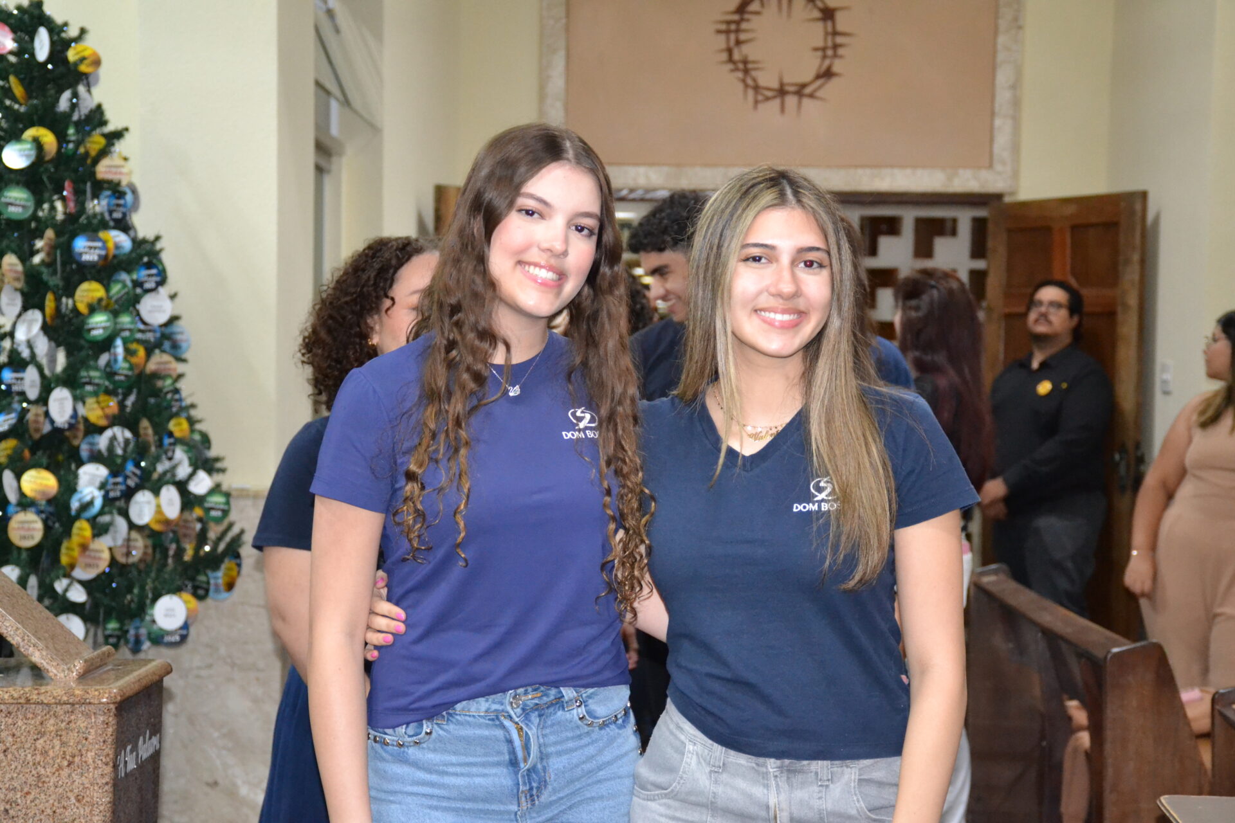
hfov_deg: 27.0
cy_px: 412
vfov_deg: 18.2
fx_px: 2573
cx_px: 618
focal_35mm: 75
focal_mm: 50
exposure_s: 1/60
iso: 3200
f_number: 4.8
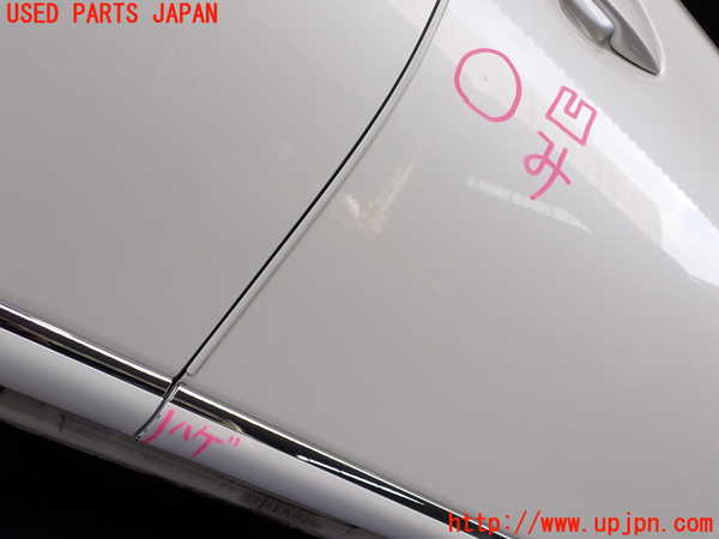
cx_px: 360
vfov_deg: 46.8
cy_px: 270
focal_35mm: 30
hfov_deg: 60.0
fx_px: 623
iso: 100
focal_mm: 5.4
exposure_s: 1/160
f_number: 3.2
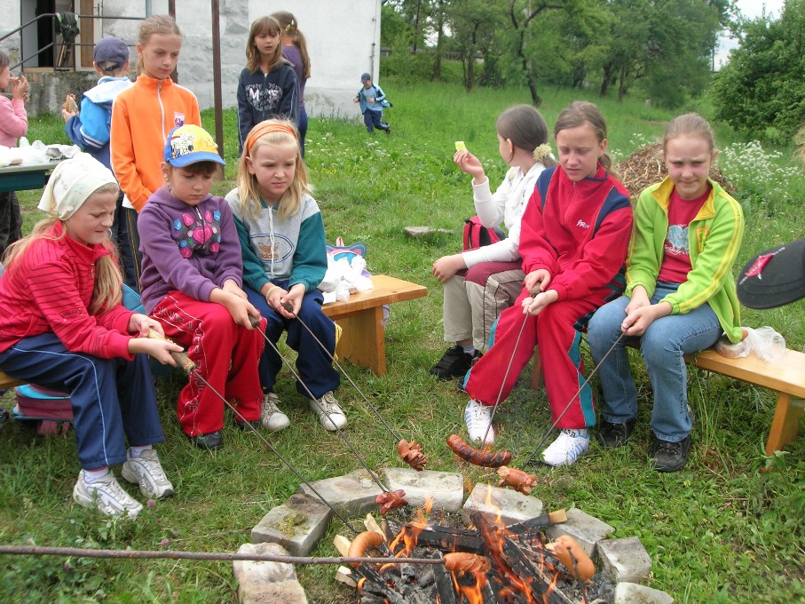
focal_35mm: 38
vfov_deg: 37.7
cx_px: 402
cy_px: 302
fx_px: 884
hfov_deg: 49.0
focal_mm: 7.8
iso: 64
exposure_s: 1/138
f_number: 4.8
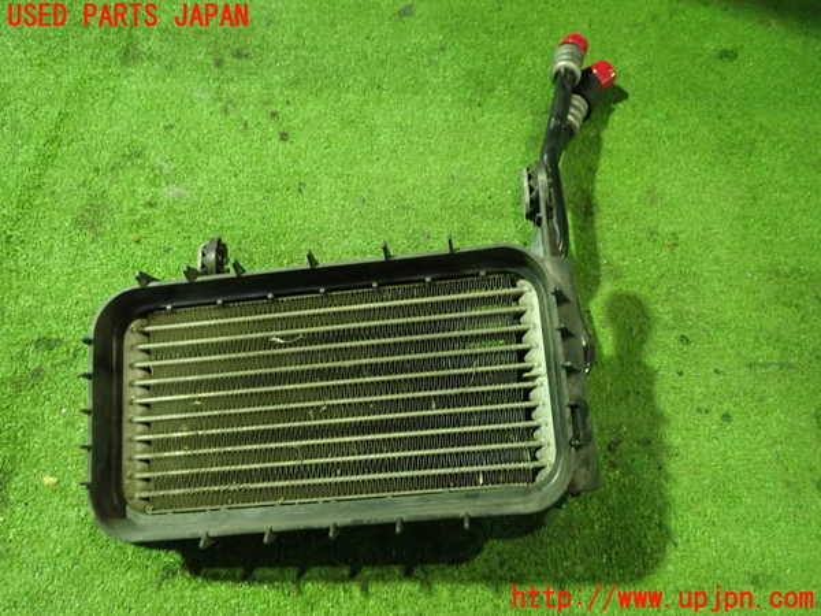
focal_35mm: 30
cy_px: 308
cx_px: 410
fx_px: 712
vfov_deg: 46.8
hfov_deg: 60.0
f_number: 2.3
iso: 800
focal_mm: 5.4
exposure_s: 1/30
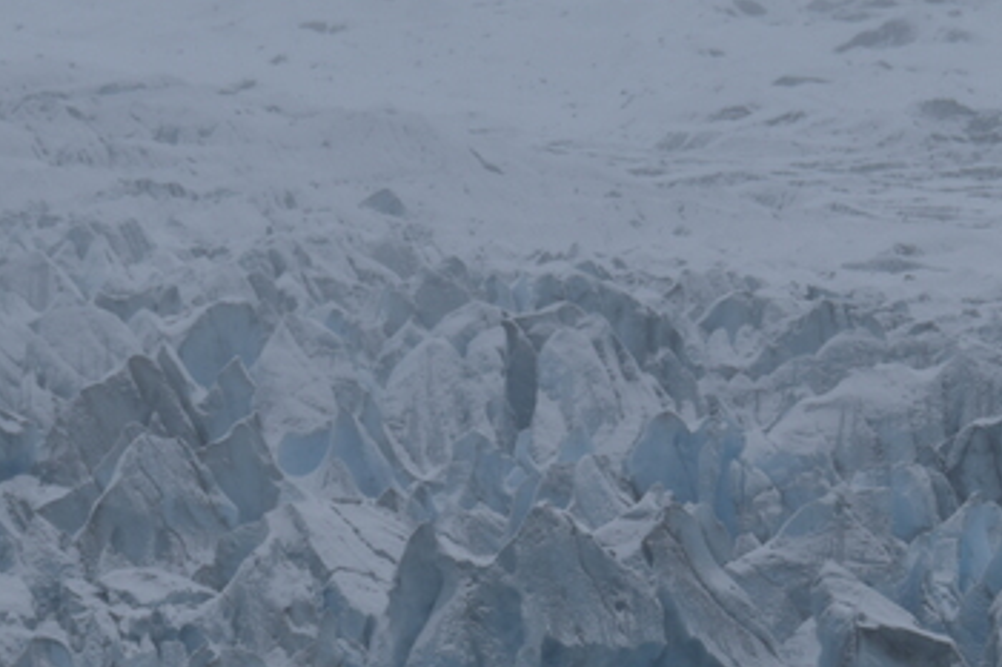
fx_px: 11406
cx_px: 584
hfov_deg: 5.0
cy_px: 447
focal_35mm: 410
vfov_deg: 3.3
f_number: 7.1
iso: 100
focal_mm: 112
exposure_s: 1/250
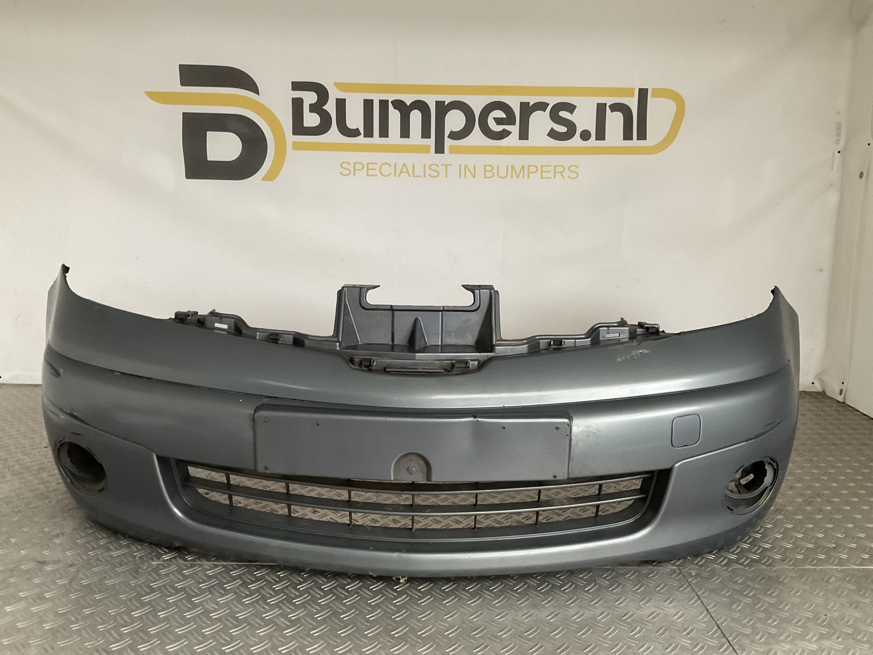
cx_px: 436
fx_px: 731
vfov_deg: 48.2
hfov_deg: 61.7
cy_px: 328
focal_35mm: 29
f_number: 1.8
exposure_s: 1/50
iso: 125
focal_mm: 3
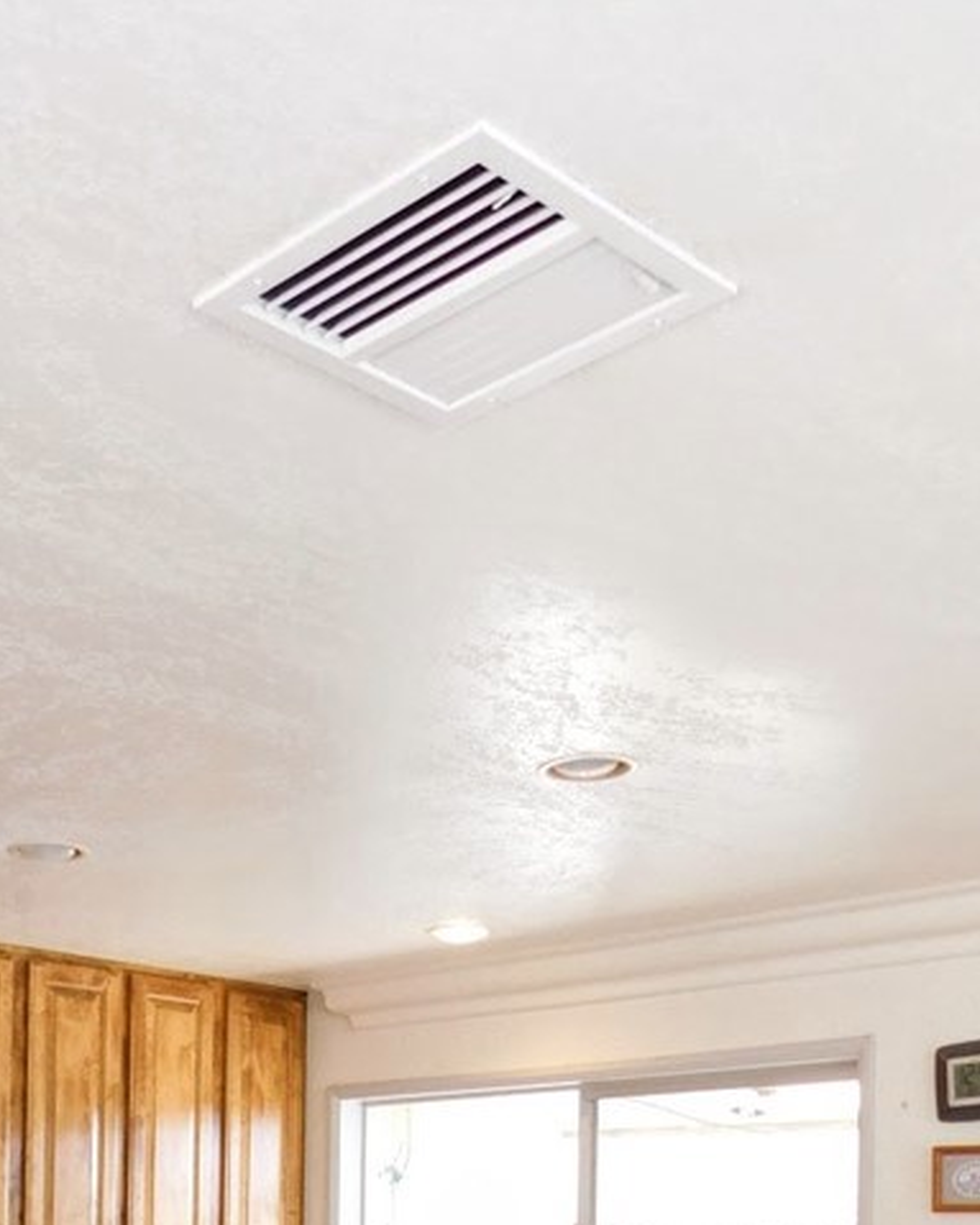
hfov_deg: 30.6
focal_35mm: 48
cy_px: 1281
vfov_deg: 34.5
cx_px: 184
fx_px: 1741
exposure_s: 1/80
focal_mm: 4
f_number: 3
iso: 125
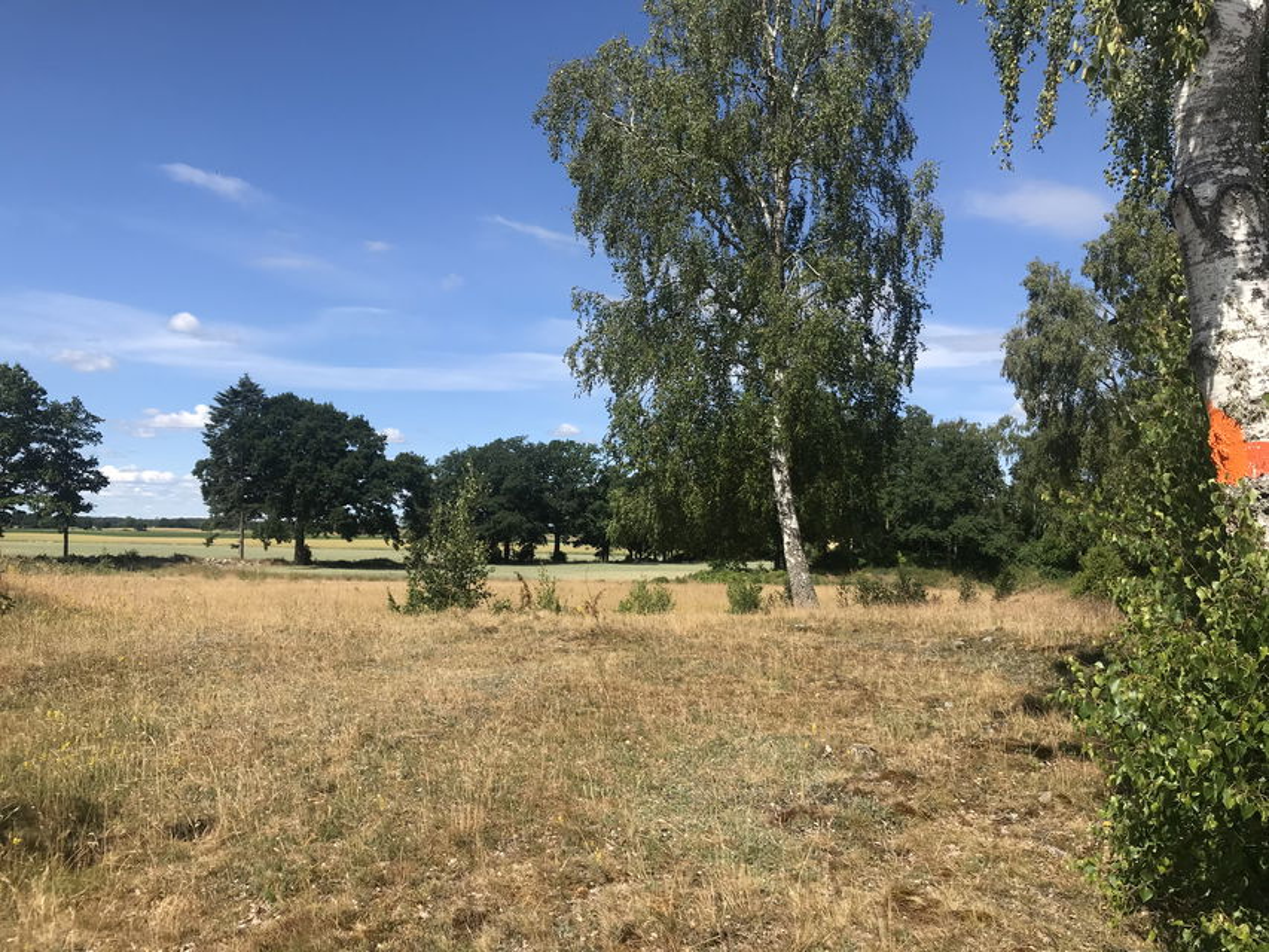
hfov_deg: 63.4
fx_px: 1027
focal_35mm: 28
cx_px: 634
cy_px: 476
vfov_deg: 49.8
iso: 20
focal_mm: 3.99
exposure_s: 1/2227
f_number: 1.8
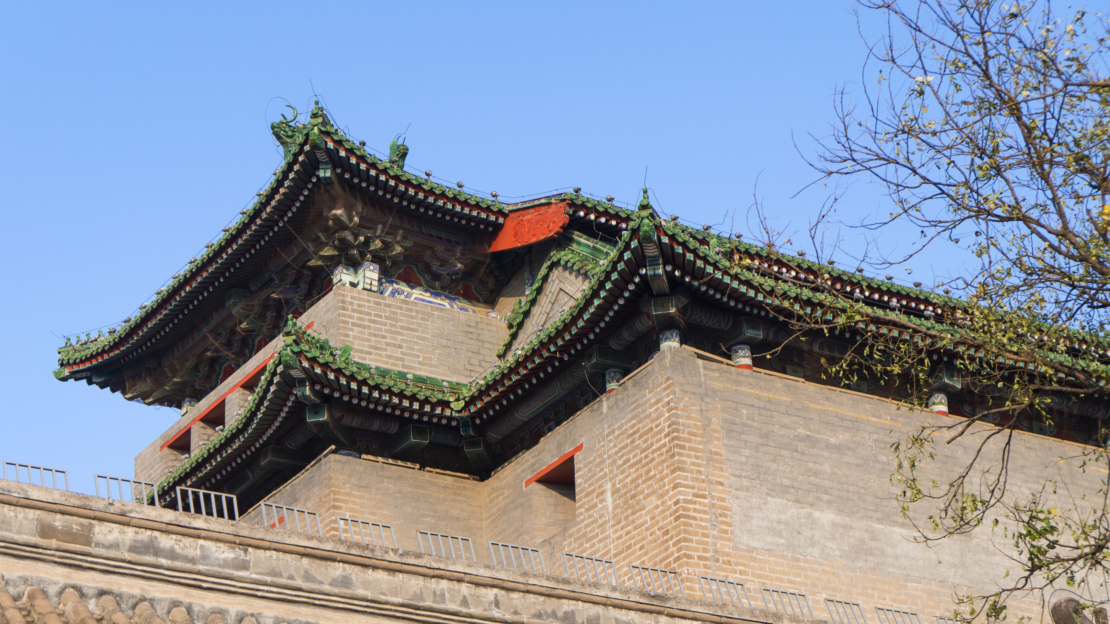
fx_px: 2325
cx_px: 553
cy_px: 357
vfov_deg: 15.3
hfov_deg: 26.8
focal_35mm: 79
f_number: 4
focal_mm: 50
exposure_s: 1/1600
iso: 200
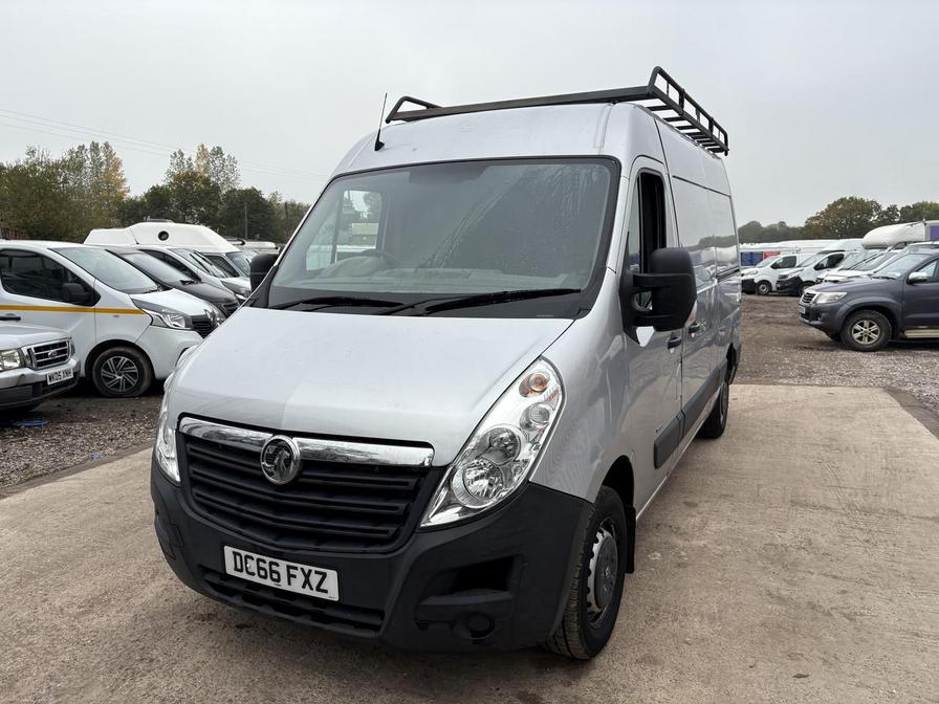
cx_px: 470
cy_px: 352
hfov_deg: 67.3
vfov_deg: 53.1
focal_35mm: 26
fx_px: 705
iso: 50
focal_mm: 5.96
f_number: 1.6
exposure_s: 1/1799
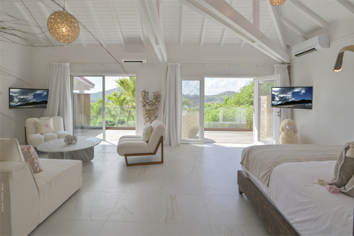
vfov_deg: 73.7
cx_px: 177
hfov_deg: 96.7
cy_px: 118
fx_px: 157
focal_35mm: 16
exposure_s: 1/60
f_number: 10
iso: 110
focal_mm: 16
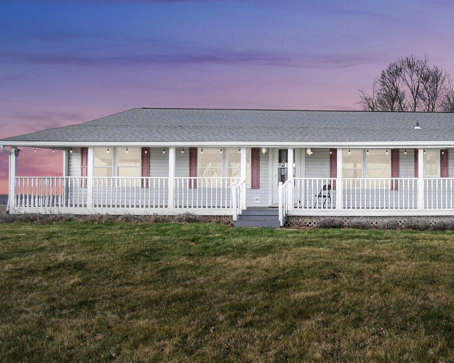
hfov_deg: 57.5
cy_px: 165
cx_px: 402
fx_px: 349
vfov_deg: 54.8
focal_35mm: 26
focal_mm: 10
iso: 640
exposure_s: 1/500
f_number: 7.1
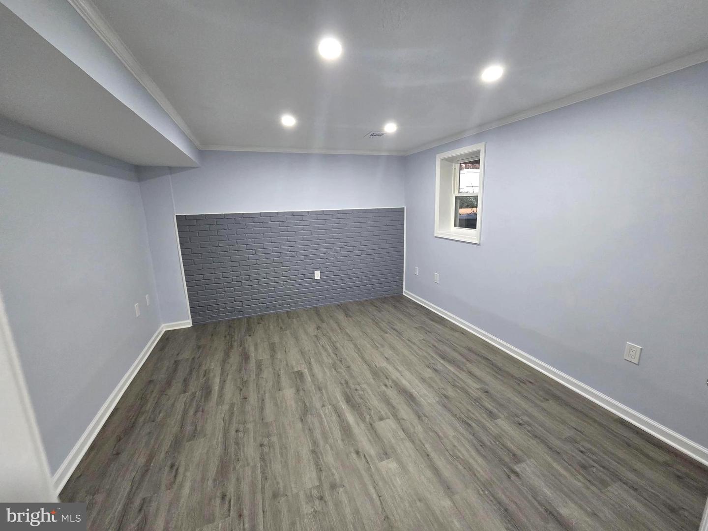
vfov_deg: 89.9
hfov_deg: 106.2
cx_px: 354
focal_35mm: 13
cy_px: 266
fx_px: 266
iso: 250
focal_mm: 2.2
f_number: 2.2
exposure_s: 1/60
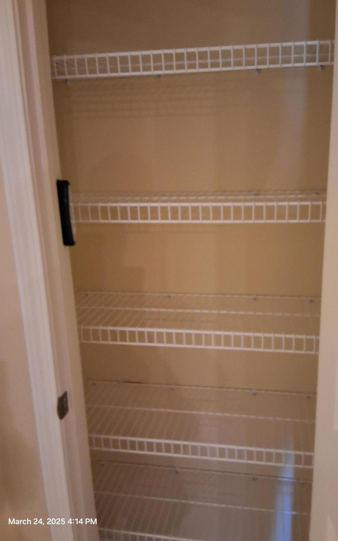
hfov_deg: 41.7
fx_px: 442
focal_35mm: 30
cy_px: 271
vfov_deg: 62.9
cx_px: 196
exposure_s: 1/17
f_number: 1.9
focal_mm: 2.91
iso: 640
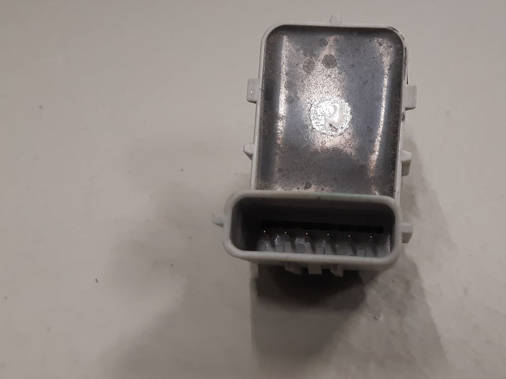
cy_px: 167
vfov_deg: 40.6
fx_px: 512
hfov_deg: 51.7
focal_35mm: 35
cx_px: 335
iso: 100
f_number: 1.7
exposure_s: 1/50
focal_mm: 3.93
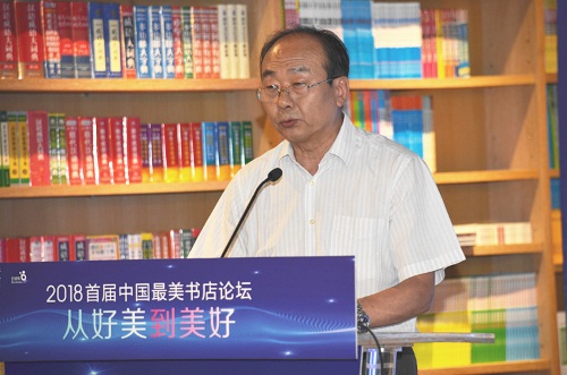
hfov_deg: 8.9
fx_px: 3654
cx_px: 284
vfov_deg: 5.9
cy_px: 188
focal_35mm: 232
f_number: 5.6
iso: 100
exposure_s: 1/60
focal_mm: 155
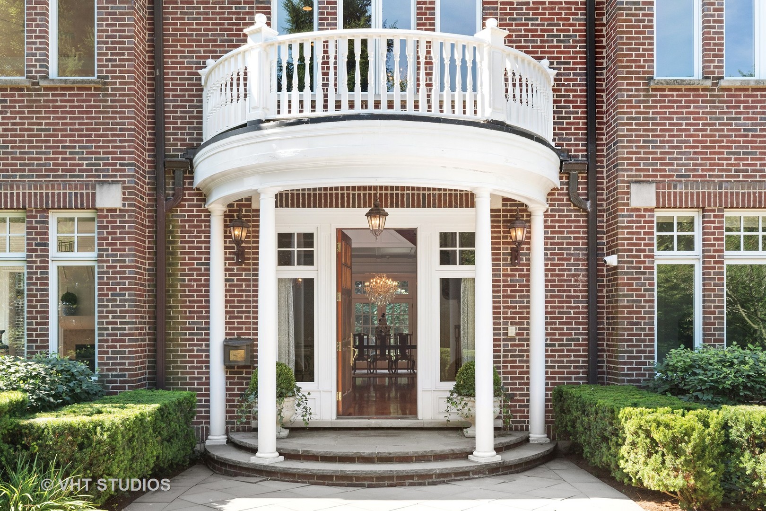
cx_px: 383
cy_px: 256
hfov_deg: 60.3
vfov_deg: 42.3
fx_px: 660
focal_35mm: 31
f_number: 11
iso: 200
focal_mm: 21
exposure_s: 1/60
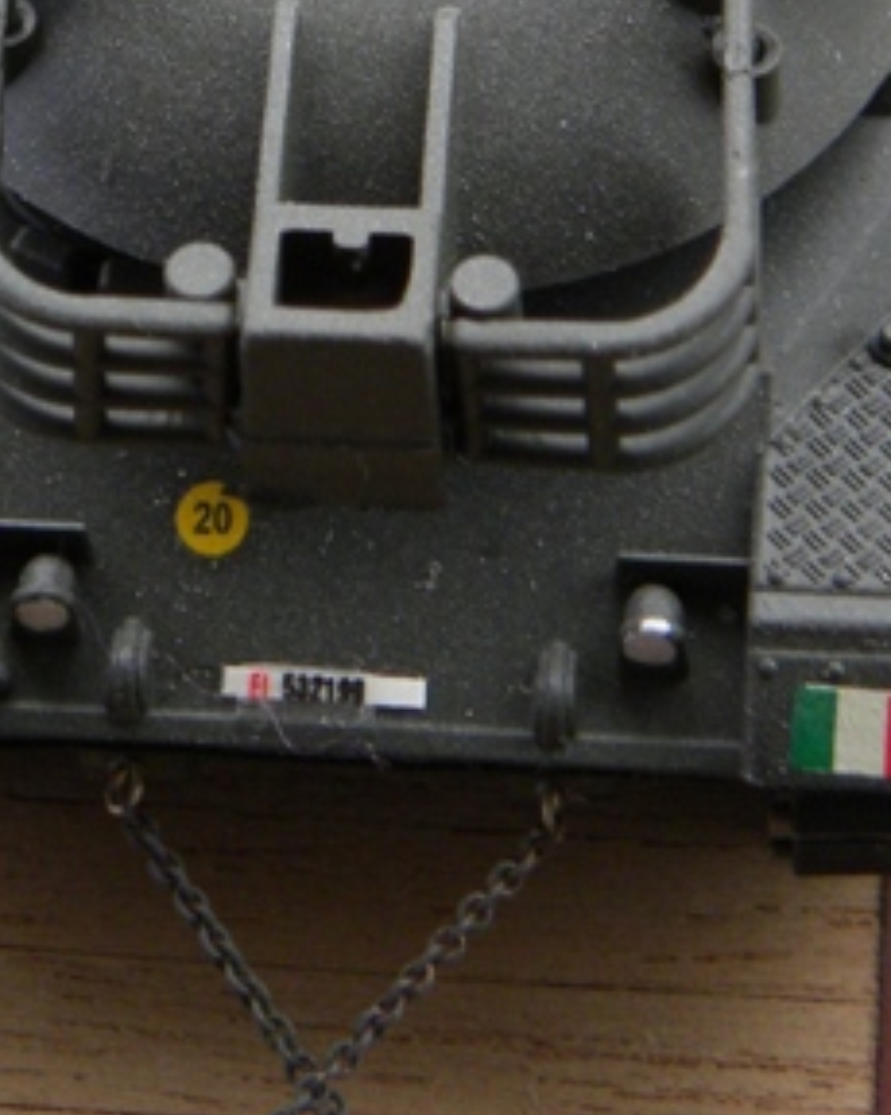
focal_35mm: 170
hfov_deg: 9.1
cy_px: -298
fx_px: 5610
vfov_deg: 11.1
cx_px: 360
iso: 167
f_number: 3.5
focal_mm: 11.8
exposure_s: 1/62.3
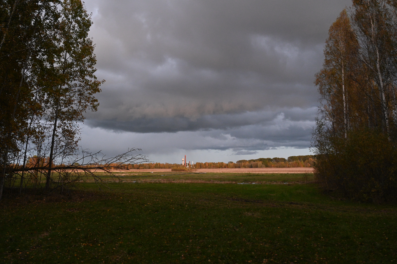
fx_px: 353
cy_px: 132
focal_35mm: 32
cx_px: 198
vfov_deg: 41.1
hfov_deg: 58.7
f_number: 4
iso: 4000
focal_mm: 32
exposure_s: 1/100
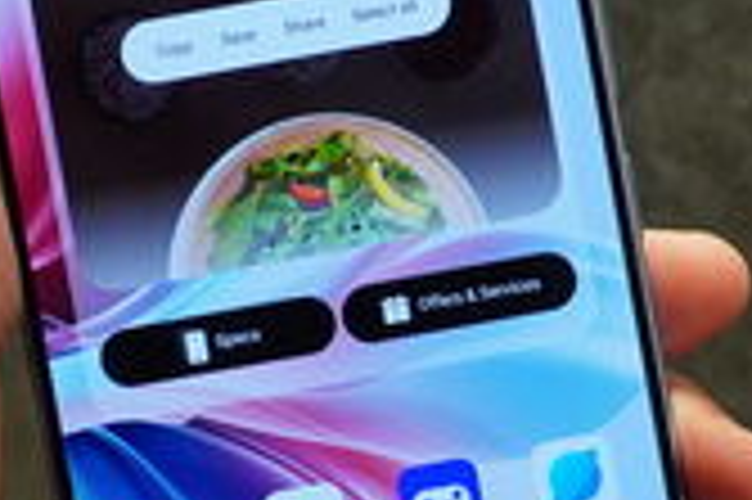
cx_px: 365
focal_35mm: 138
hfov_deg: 14.9
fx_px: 2876
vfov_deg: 9.9
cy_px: 264
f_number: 5.6
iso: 2000
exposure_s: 1/160
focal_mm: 25
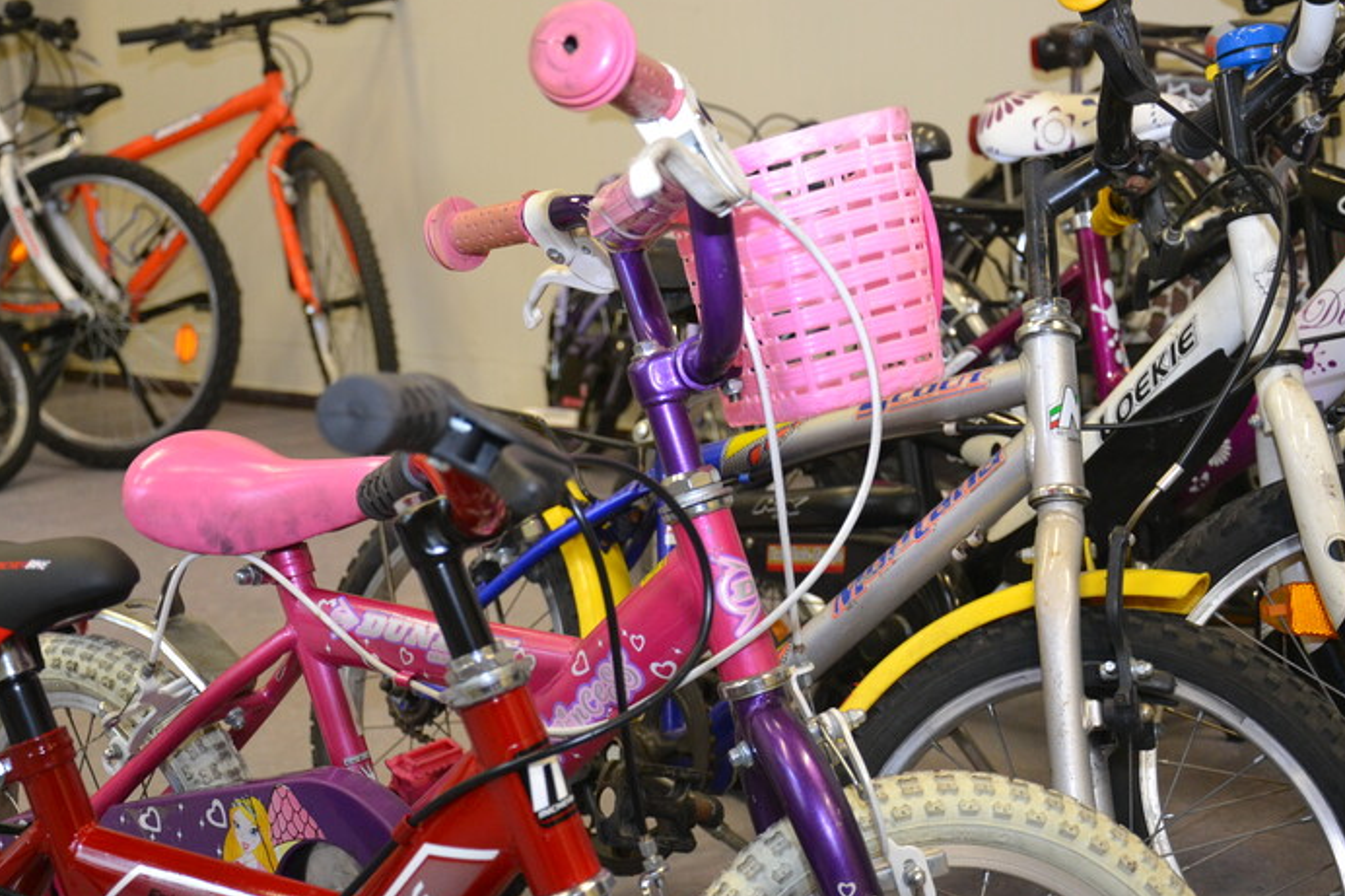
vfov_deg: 23.0
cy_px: 442
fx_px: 2204
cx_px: 583
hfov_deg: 33.9
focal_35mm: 59
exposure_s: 1/60
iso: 1100
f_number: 4.2
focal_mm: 34
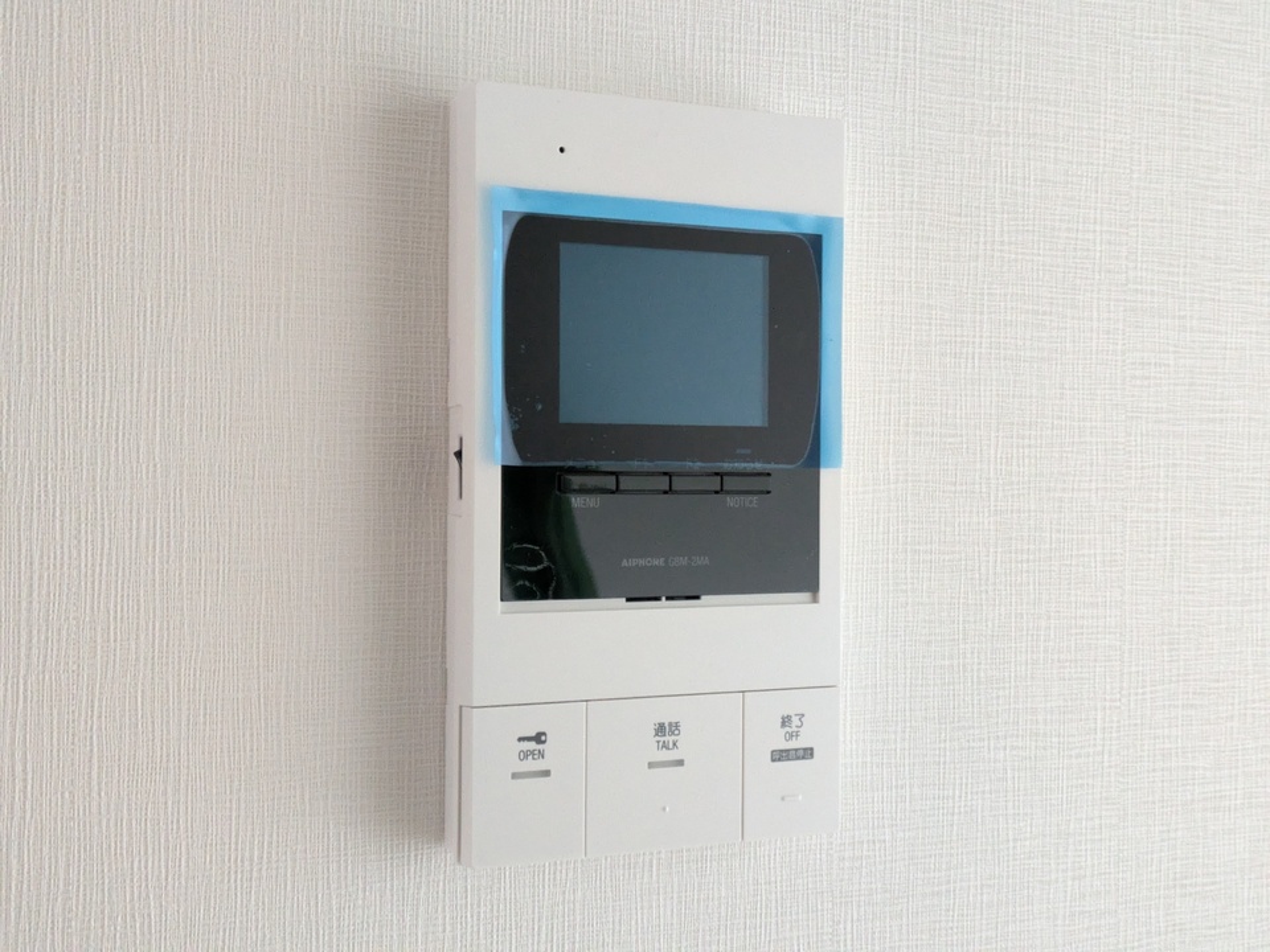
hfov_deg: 37.5
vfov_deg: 28.6
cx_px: 635
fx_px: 1871
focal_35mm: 51
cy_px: 476
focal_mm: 5.43
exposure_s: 1/30
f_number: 1.89
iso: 1235
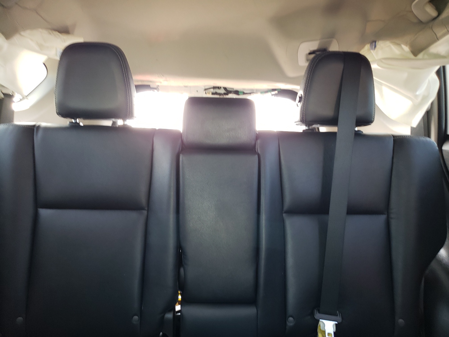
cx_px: 224
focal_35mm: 26
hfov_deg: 67.3
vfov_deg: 53.1
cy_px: 168
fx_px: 337
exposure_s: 1/60.2
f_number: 1.5
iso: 77
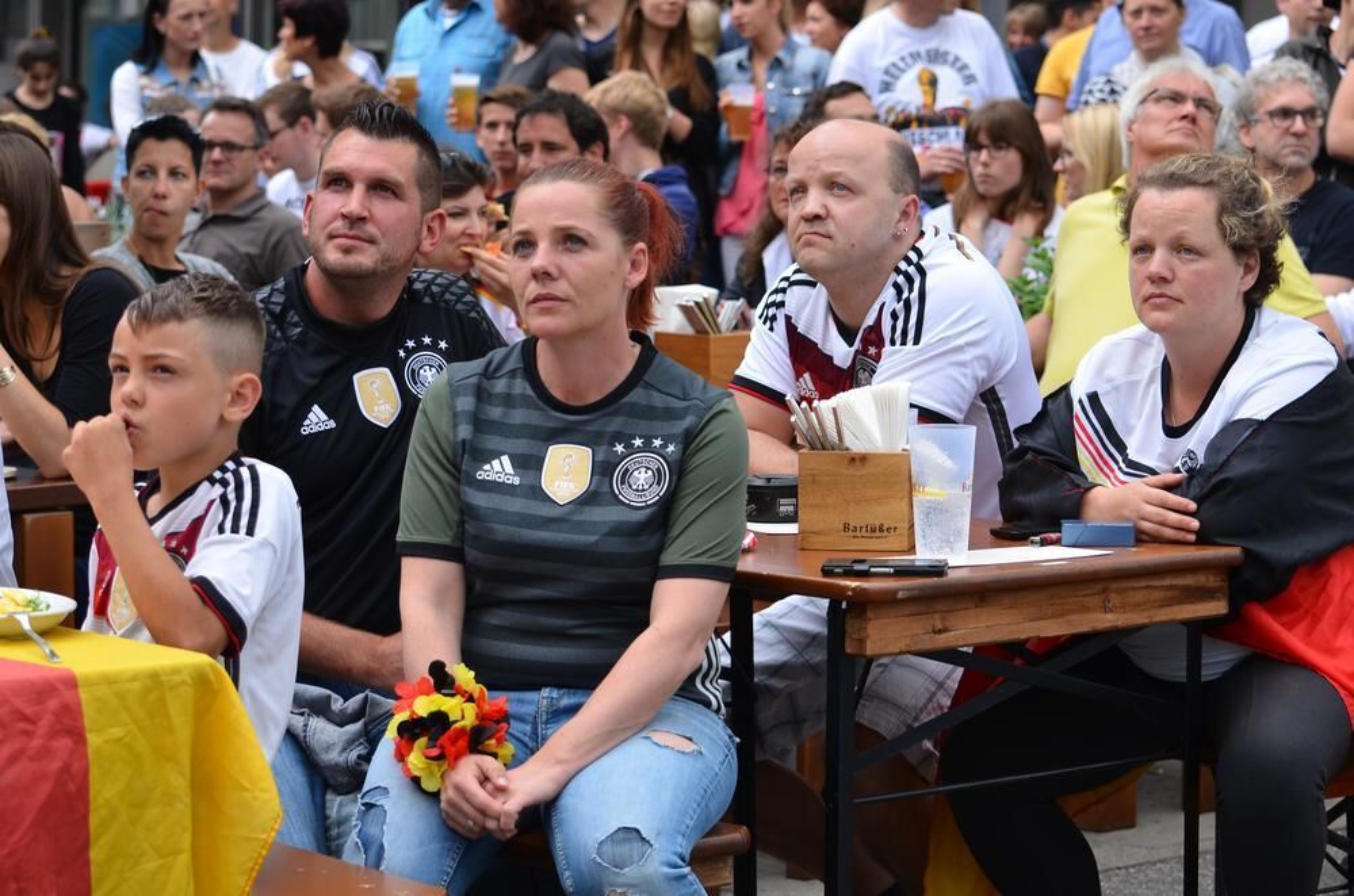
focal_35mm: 105
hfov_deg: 19.5
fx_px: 3940
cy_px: 448
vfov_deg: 13.0
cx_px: 677
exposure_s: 1/125
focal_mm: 70
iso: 200
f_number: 4.5
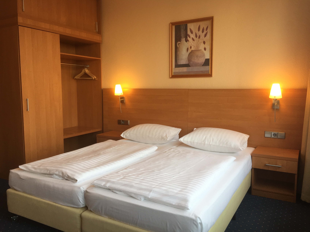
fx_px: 260
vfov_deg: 48.2
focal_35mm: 29
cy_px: 116
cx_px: 155
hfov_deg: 61.7
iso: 40
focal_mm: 4.15
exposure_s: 1/60
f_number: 2.2
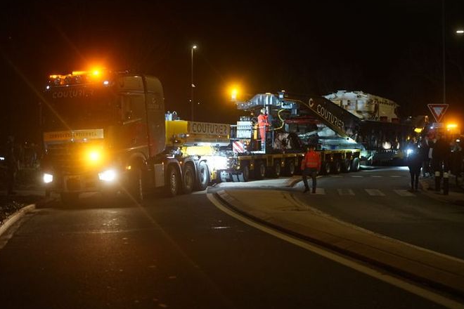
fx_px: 760
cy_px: 140
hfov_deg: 33.9
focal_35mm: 59
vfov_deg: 23.0
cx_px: 247
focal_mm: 50
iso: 2000
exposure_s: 1/125
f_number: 1.8
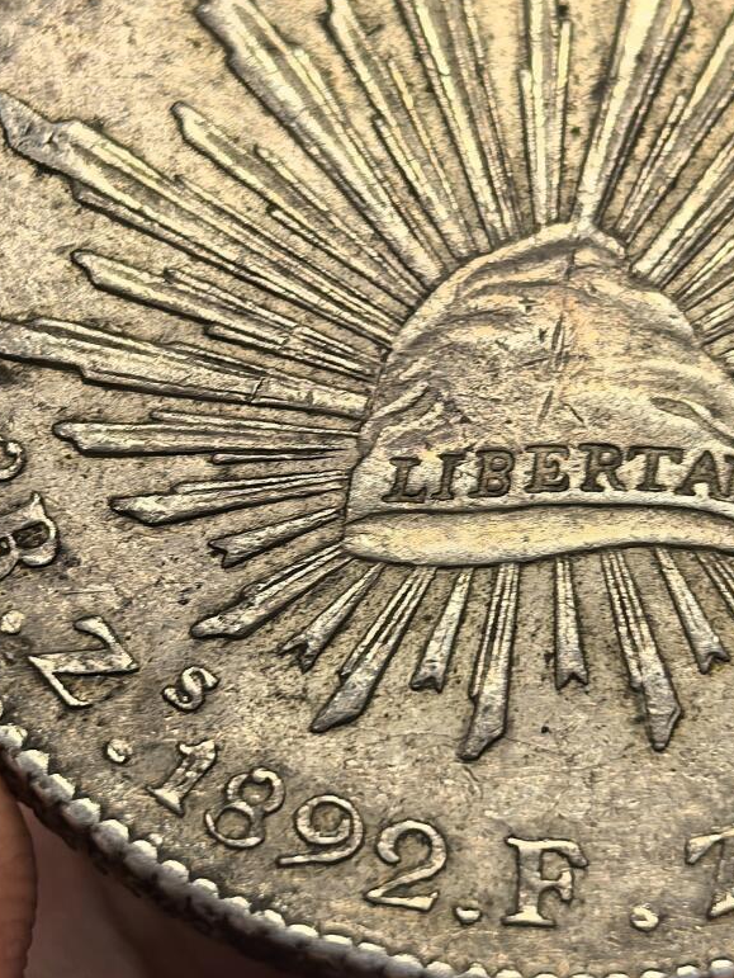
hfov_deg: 11.7
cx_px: 532
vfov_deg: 15.6
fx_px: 3559
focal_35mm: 126
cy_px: 396
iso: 100
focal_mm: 6.98
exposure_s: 1/100
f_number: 2
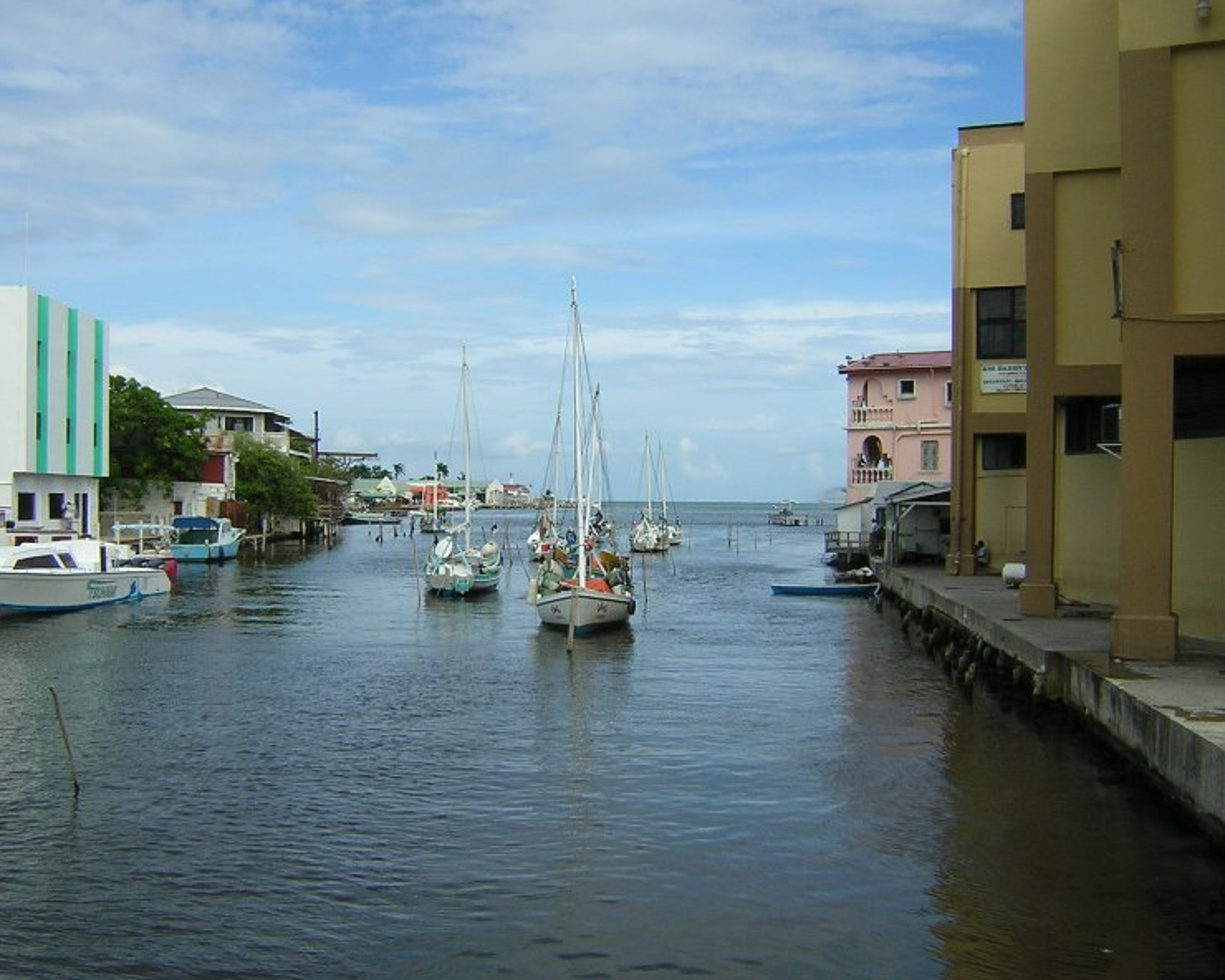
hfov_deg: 47.9
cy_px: 490
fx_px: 1378
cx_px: 576
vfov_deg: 39.2
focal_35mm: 38
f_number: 5.2
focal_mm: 4.7
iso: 100
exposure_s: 1/380
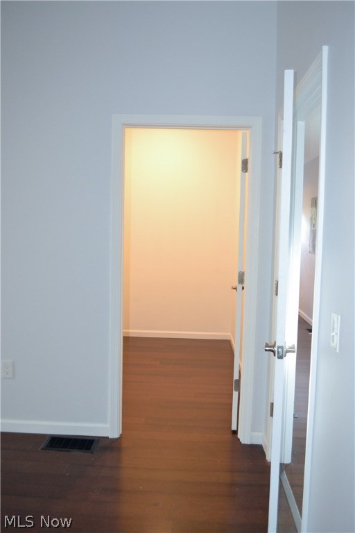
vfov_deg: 57.2
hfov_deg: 40.0
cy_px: 266
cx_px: 178
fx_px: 488
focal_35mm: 33
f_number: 4.5
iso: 1800
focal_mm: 22
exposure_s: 1/60
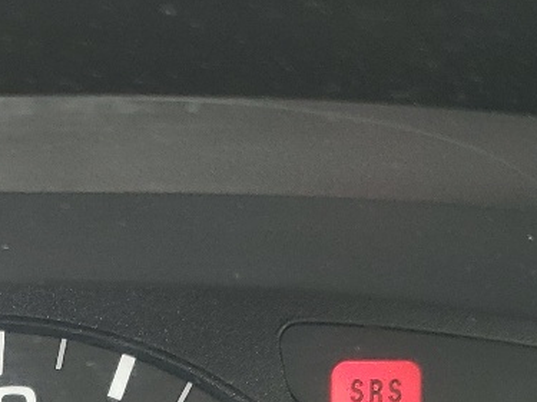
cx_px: -86
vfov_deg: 12.4
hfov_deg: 17.0
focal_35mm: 111
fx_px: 1721
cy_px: 678
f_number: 1.5
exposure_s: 1/60.2
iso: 102
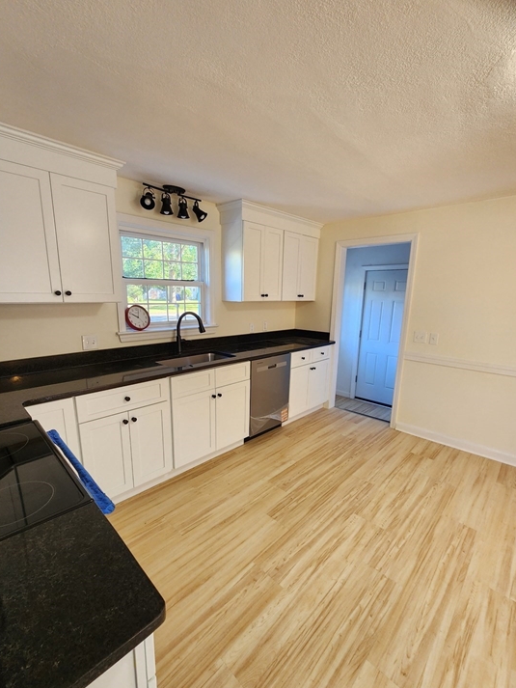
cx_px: 250
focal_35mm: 14
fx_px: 278
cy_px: 361
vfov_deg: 102.0
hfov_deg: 85.7
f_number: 2.2
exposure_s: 1/60
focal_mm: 2.2
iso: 160
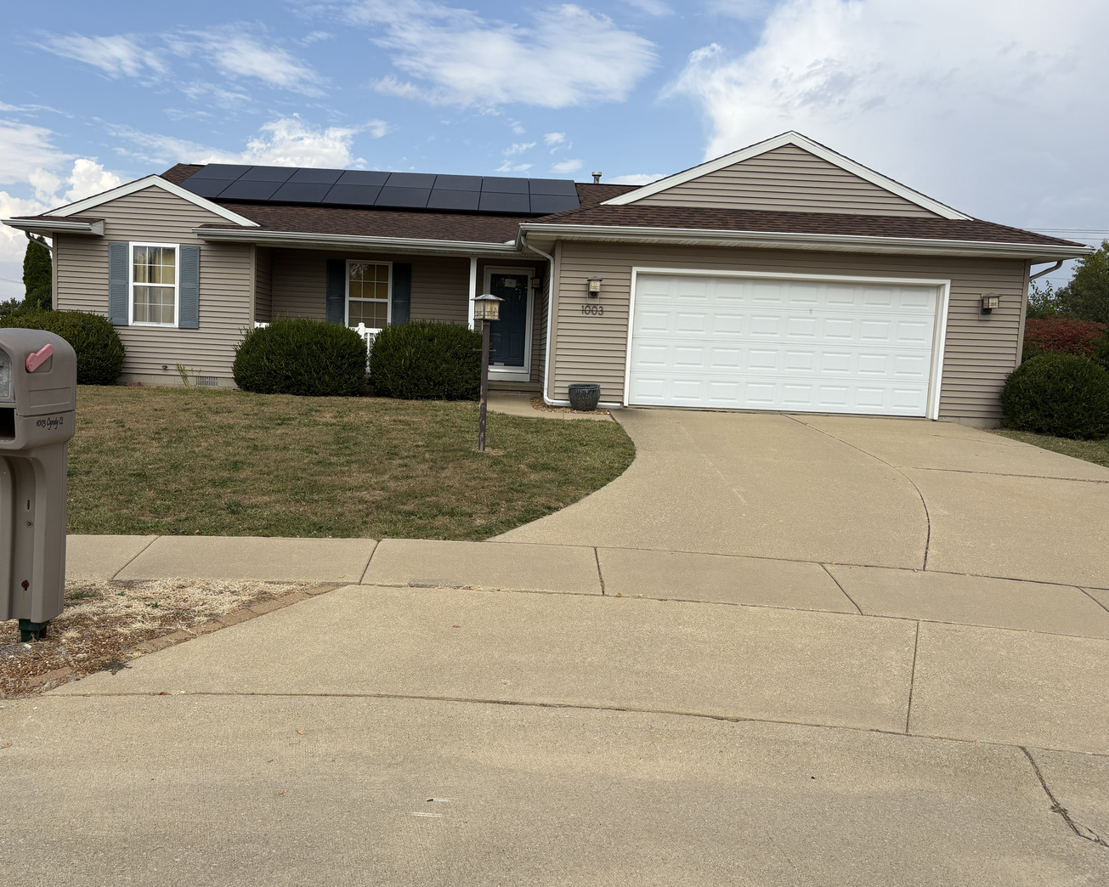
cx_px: 499
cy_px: 444
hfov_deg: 62.1
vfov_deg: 51.5
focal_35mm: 28
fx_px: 919
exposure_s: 1/4065
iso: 50
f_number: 1.6
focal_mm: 5.96
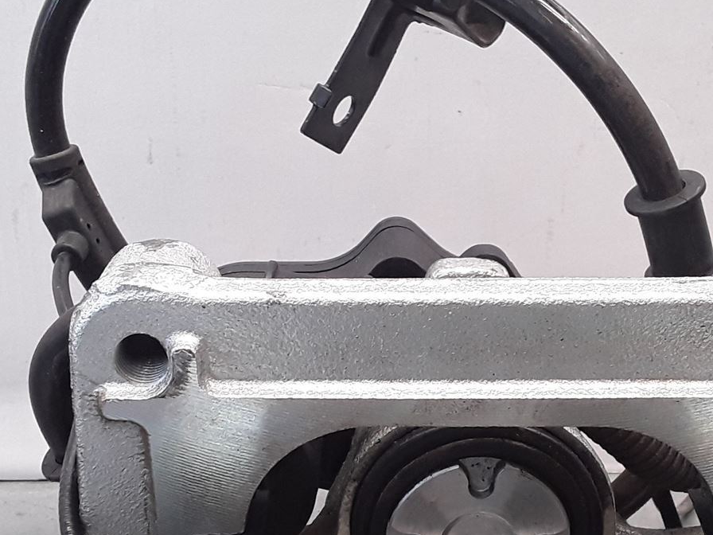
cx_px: 395
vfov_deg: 22.6
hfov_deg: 30.2
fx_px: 1318
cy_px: 430
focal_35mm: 64
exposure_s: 1/100
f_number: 1.9
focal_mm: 2.91
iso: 100
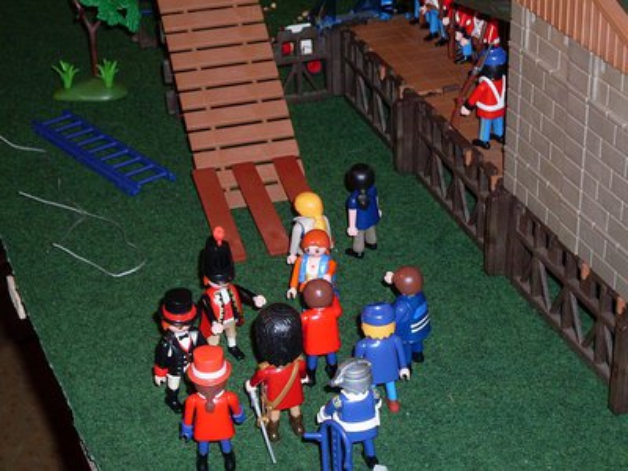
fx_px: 1469
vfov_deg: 18.2
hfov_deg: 24.1
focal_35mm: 81
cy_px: 236
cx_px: 314
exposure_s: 1/60
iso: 100
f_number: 4
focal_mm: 13.5
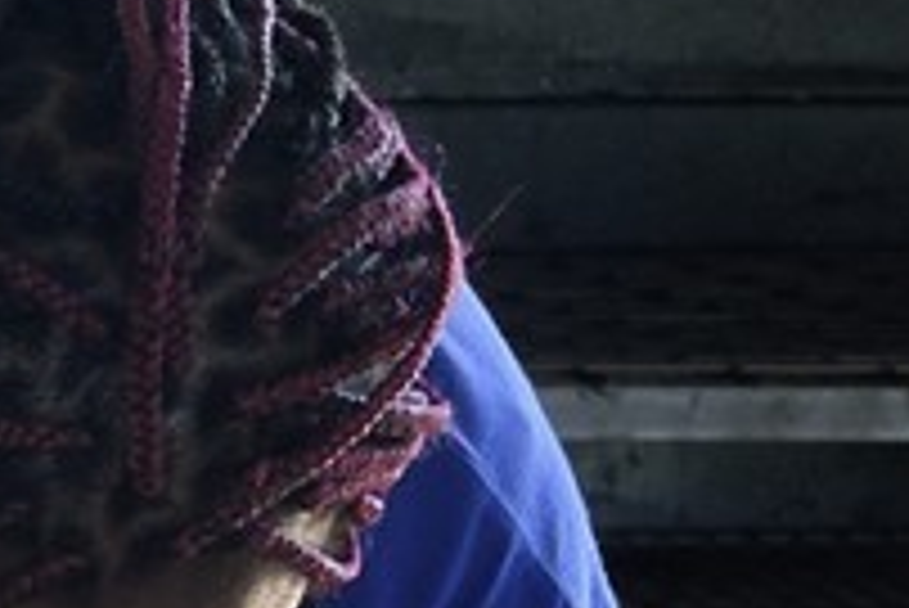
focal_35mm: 317
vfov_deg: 4.3
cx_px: -2344
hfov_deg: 5.8
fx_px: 8010
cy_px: 1464
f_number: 7.1
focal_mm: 40
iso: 800
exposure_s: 1/80
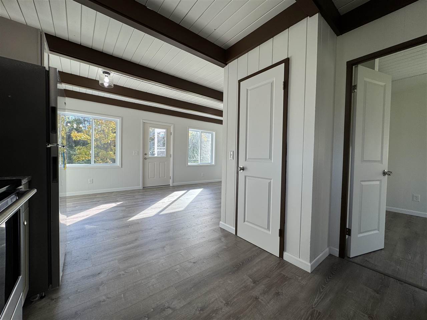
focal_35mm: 14
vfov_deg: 85.7
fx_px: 173
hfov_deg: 102.1
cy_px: 160
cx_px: 214
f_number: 2.2
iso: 40
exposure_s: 1/134
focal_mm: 2.22
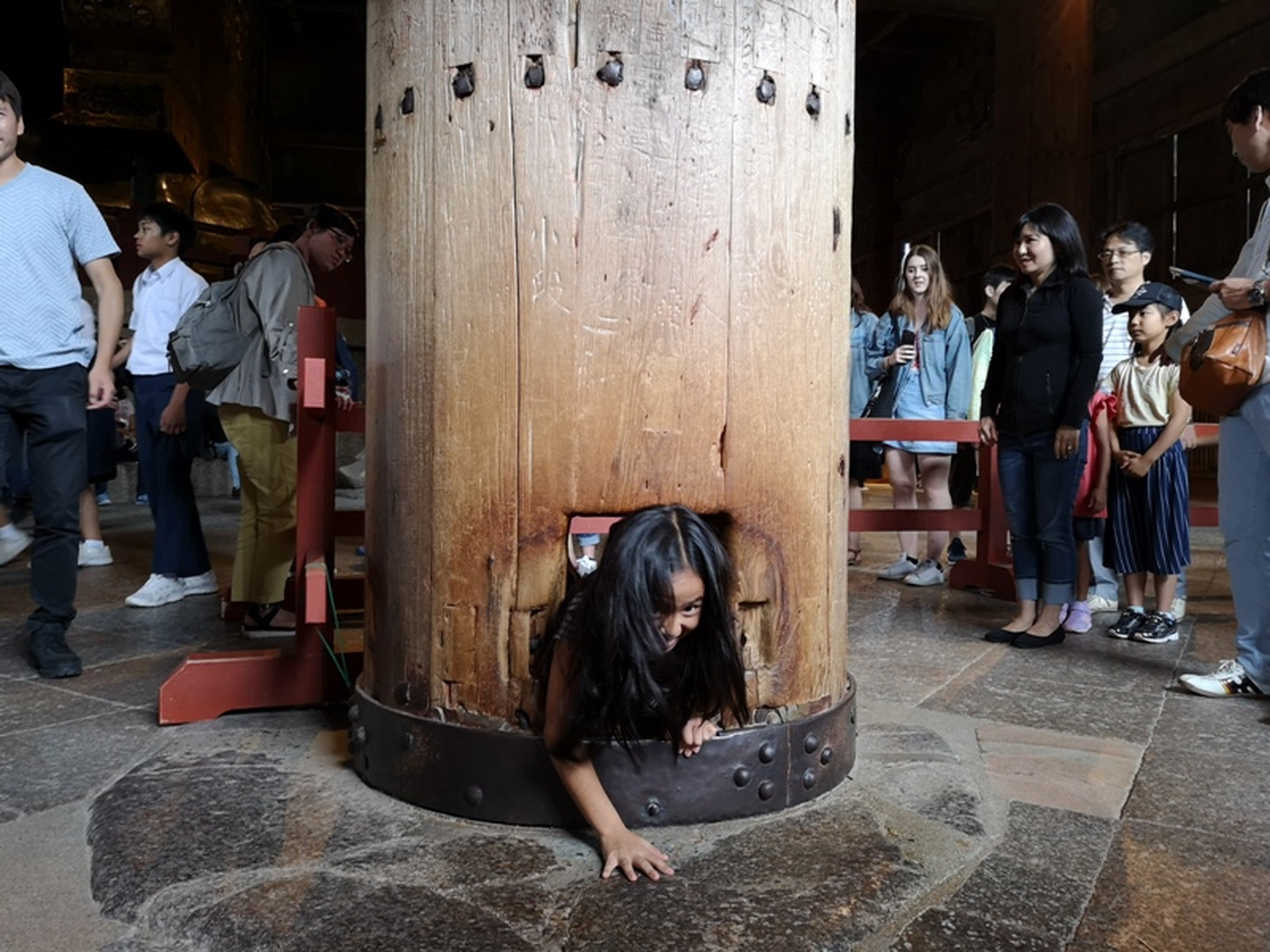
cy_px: 476
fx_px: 991
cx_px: 635
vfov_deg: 51.4
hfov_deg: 65.3
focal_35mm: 27
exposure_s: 1/50
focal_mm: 3.95
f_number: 1.8
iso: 500
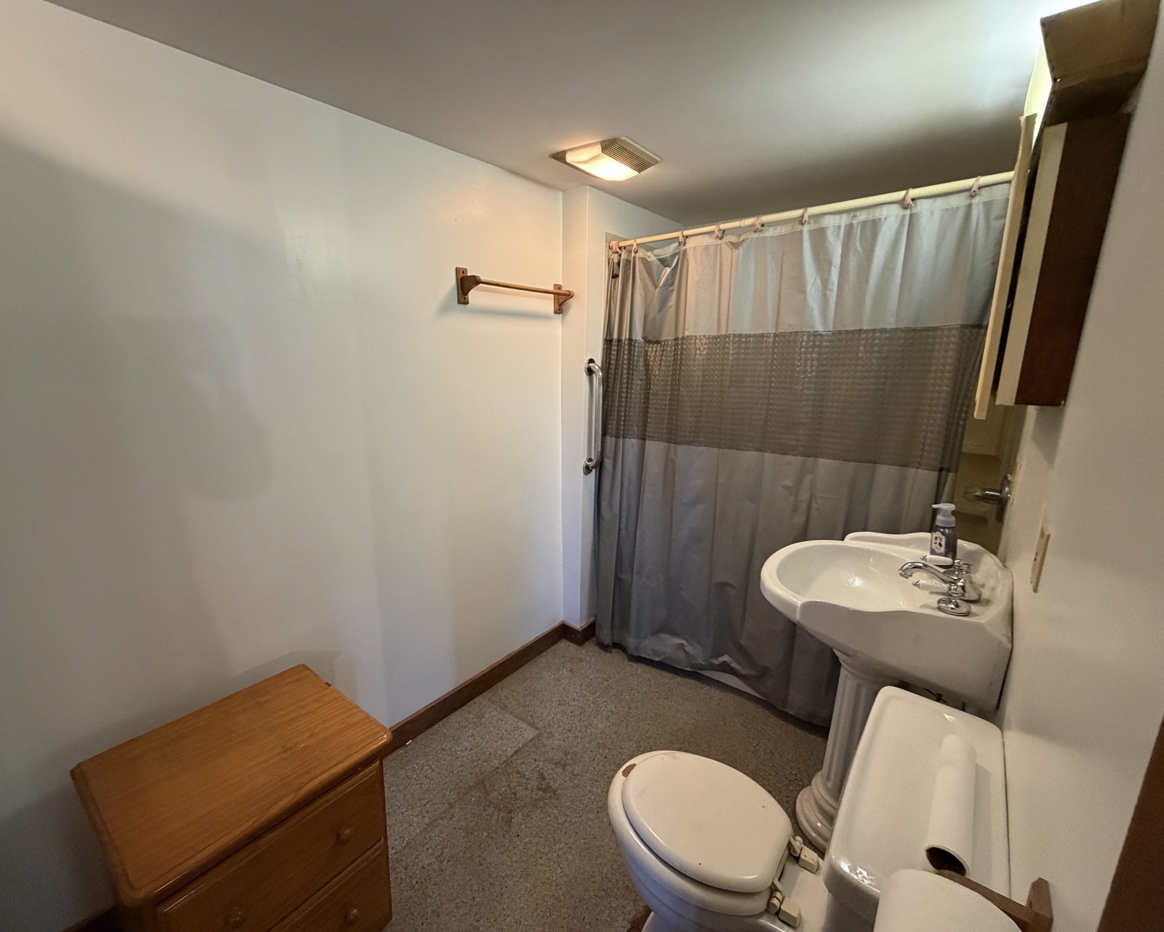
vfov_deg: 84.0
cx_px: 556
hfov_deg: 96.7
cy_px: 472
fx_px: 517
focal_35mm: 15
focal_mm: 2.22
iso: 500
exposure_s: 1/60
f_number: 2.2
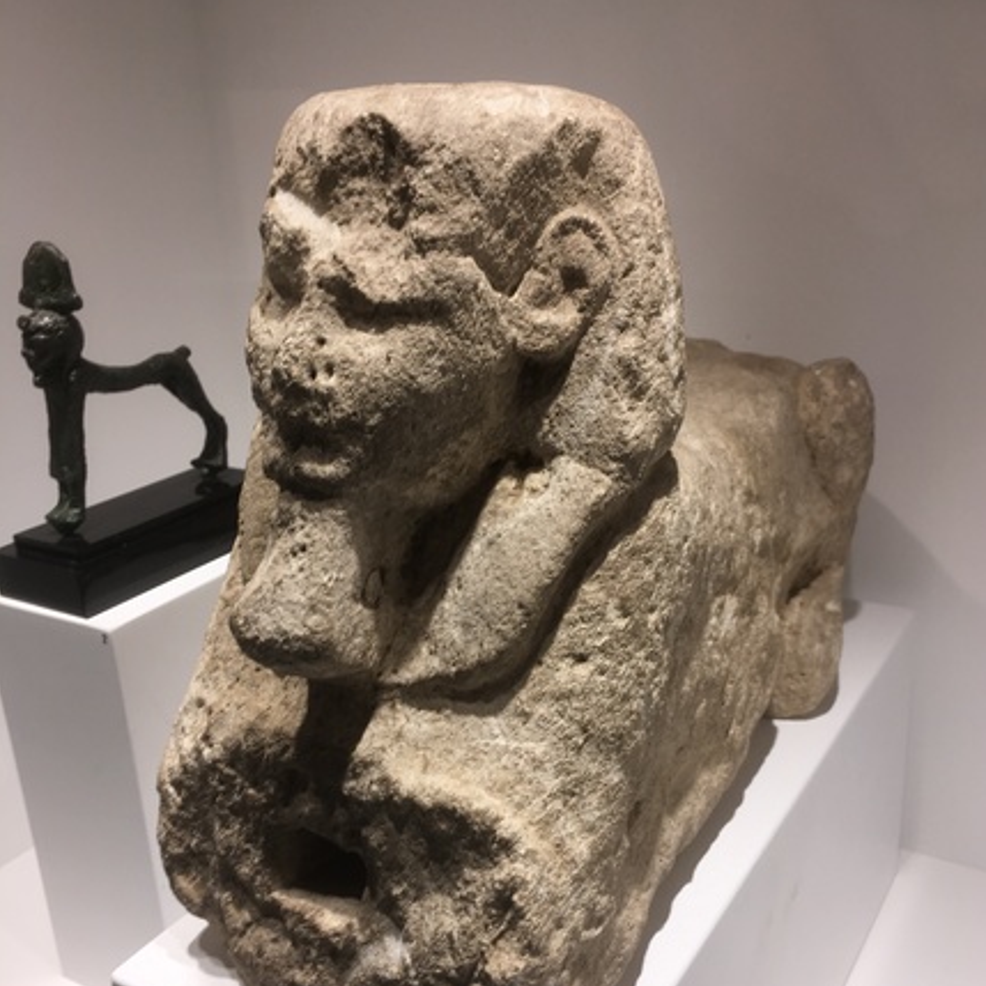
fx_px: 1128
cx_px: 503
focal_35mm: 35
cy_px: 554
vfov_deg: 47.1
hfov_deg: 47.2
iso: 25
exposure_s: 1/50
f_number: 2.2
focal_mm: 4.15
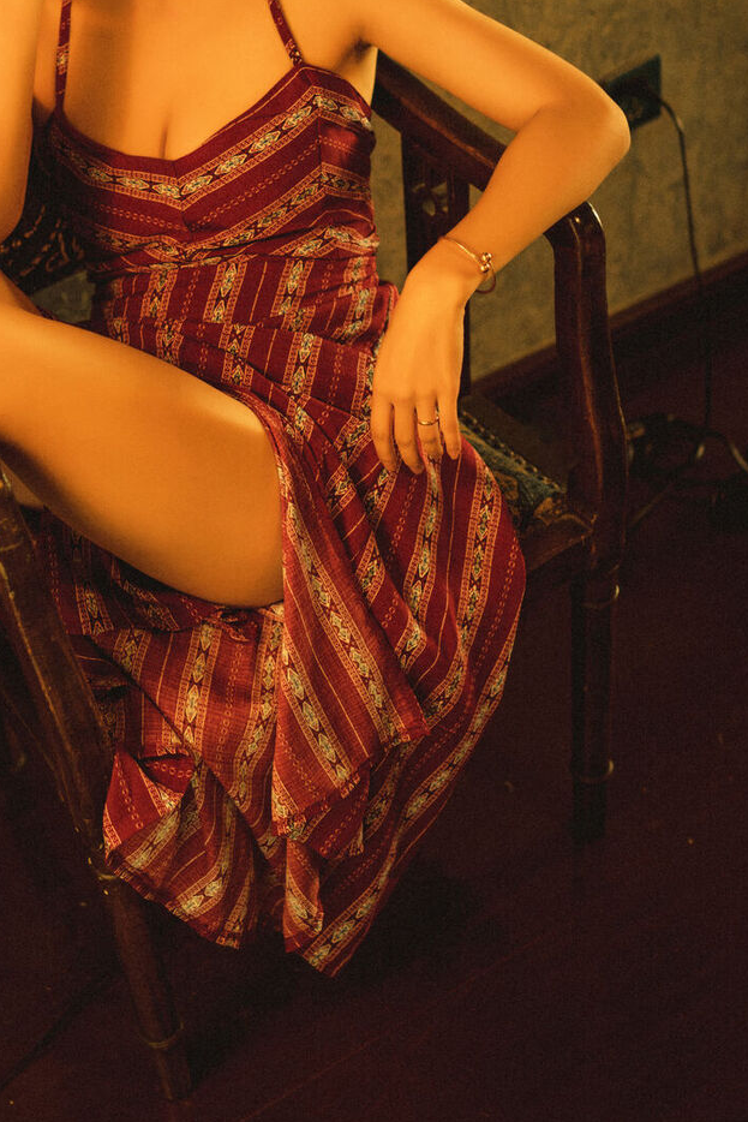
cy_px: 247
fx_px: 1838
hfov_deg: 22.6
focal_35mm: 59
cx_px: 136
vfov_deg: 33.1
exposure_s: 1/40
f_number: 2
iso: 1000
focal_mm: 35
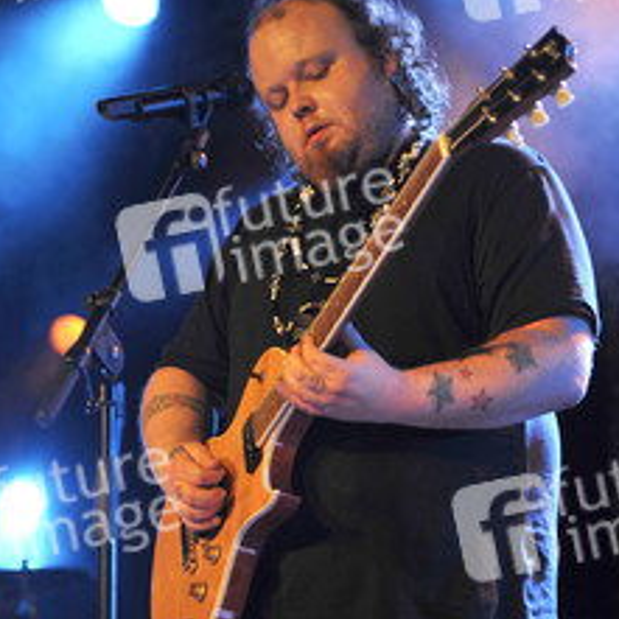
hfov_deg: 17.4
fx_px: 2023
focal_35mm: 100
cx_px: 342
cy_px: 375
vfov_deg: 17.4
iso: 1600
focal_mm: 65
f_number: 2.8
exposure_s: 1/100
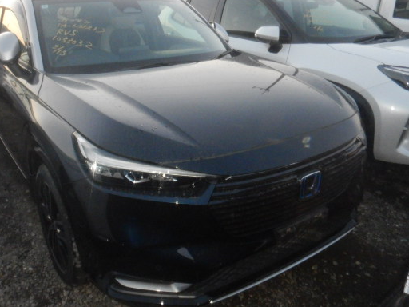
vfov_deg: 46.8
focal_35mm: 30
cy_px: 145
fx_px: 354
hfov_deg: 59.3
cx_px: 157
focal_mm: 4.3
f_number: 8.2
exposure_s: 1/30
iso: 1000
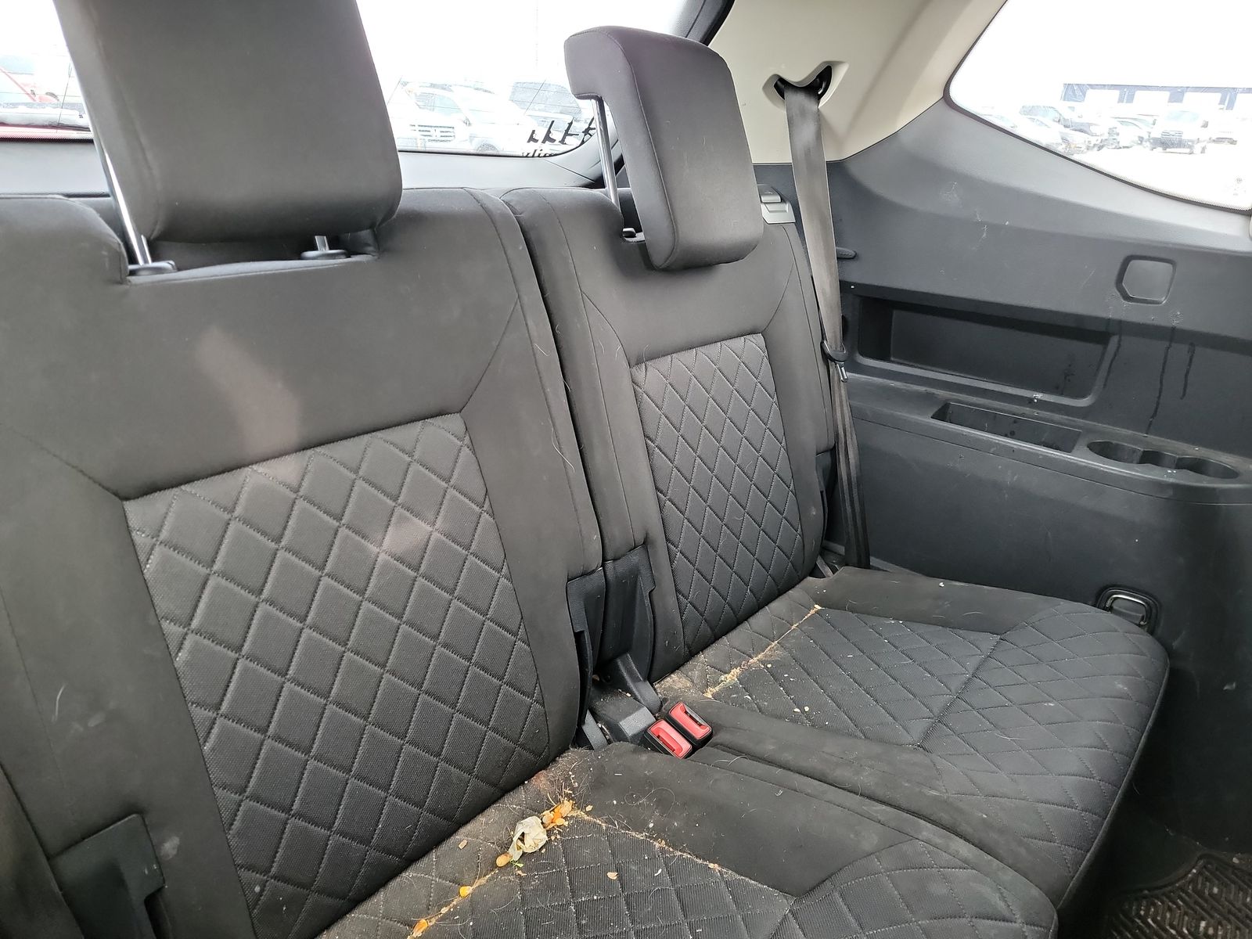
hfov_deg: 71.6
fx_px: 868
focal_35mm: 24
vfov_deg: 56.8
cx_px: 626
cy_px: 470
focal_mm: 6.7
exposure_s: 1/39
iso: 984
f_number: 1.8
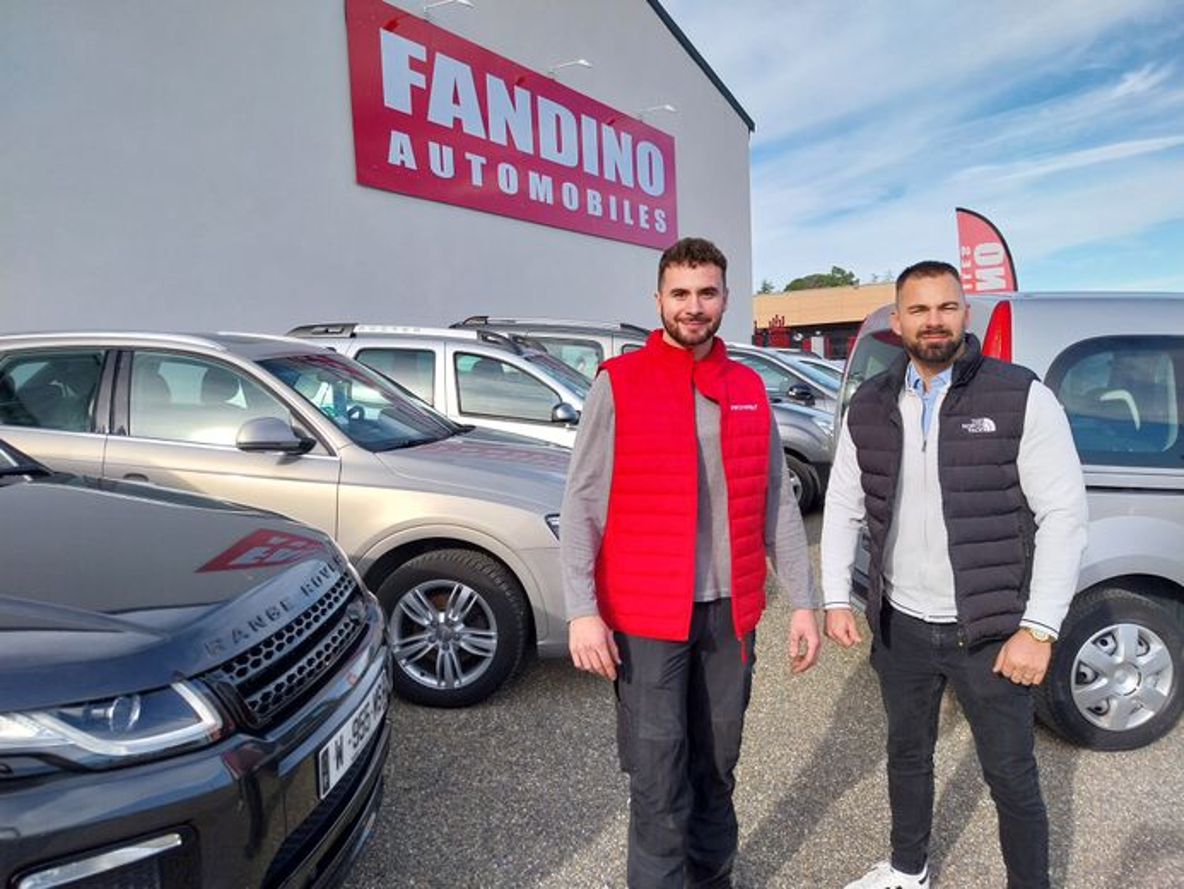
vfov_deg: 53.1
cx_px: 592
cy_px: 444
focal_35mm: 26
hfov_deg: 67.3
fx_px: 889
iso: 25
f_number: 1.8
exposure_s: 1/479
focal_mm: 4
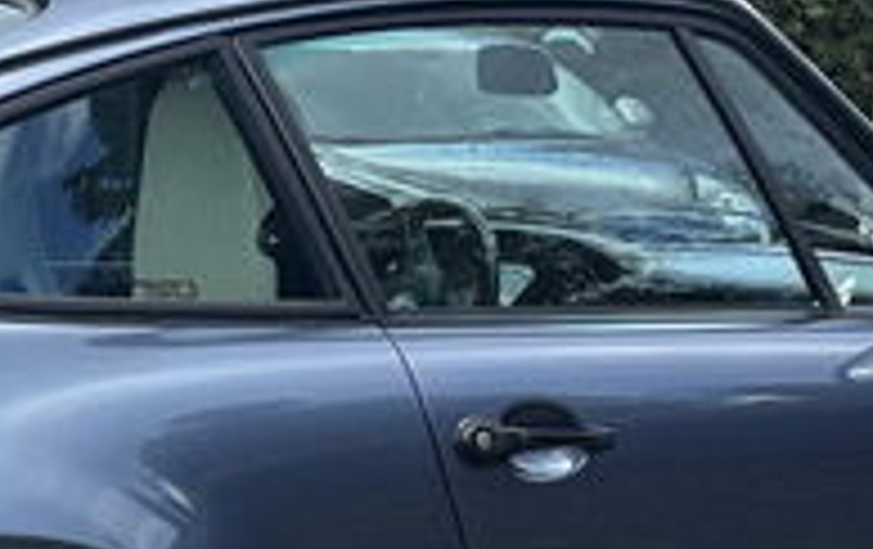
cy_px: 126
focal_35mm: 134
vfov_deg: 9.8
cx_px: 99
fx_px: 3194
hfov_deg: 15.4
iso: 80
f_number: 1.78
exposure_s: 1/2155
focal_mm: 6.86
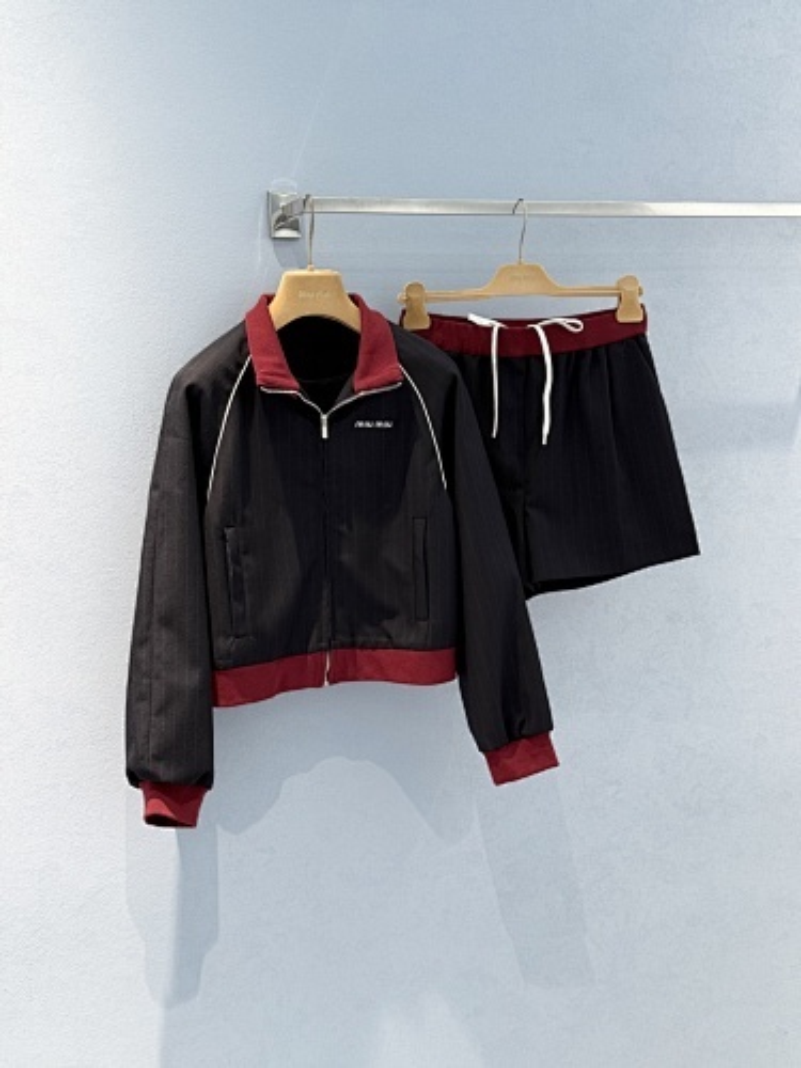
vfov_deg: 39.7
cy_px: 534
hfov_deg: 30.3
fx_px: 1481
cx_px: 400
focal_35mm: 48
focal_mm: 6.76
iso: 50
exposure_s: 1/50
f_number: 1.78
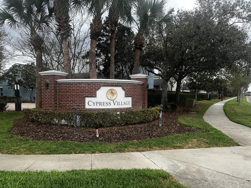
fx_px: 210
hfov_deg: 61.5
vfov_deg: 48.2
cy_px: 104
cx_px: 114
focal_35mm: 29
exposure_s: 1/1086
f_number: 1.6
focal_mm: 5.1
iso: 32
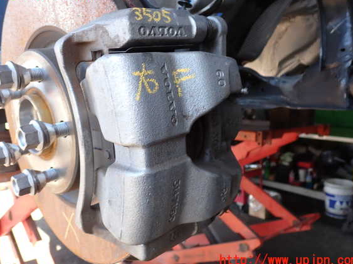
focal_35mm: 32
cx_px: 173
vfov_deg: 44.1
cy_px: 128
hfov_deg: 56.8
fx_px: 326
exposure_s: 1/60
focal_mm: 5.4
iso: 100
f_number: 3.2
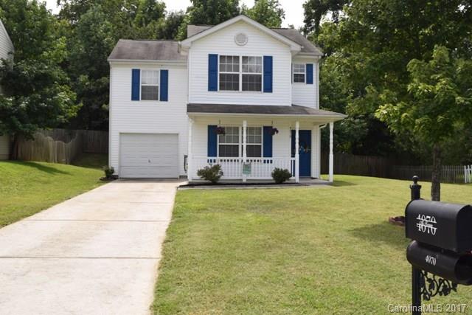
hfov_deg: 53.1
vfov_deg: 36.9
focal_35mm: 36
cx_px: 236
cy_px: 158
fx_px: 472
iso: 100
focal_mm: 24
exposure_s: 1/200
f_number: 10
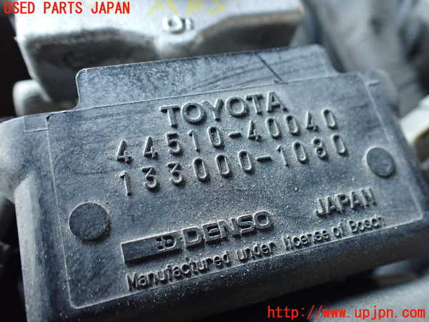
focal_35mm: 30
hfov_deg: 60.0
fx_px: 372
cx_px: 214
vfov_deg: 46.8
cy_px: 161
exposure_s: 1/40
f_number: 2.3
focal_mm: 5.4
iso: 800
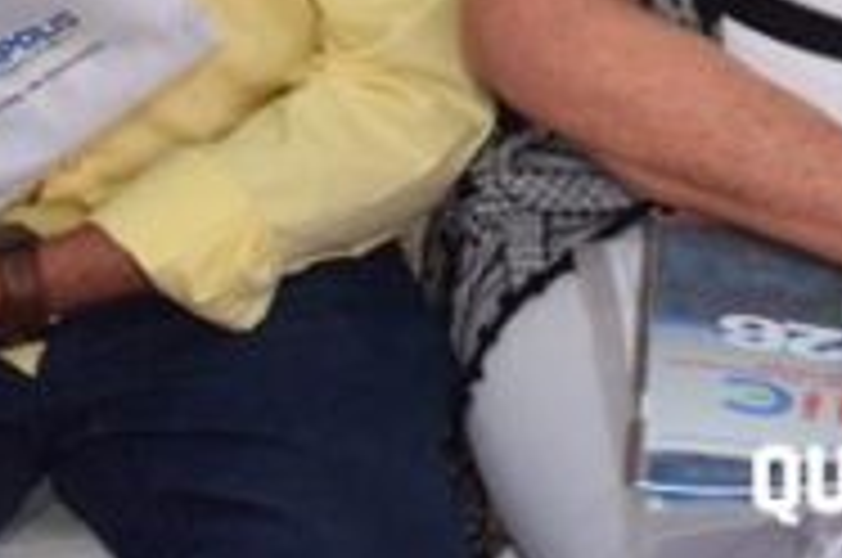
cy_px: -508
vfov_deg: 9.1
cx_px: 1000
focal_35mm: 143
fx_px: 3339
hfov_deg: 14.0
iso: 900
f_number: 3.8
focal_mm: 24
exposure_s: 1/60
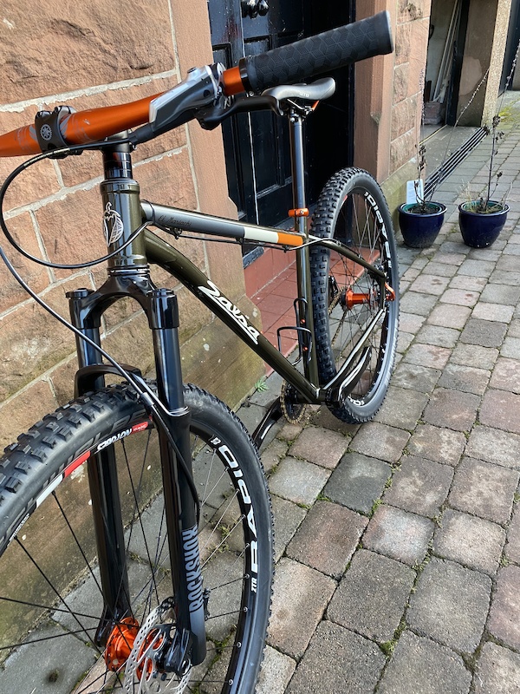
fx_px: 521
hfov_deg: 53.1
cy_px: 347
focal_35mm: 26
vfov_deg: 67.3
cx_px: 260
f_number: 1.8
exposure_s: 1/96
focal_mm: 4.25
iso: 125
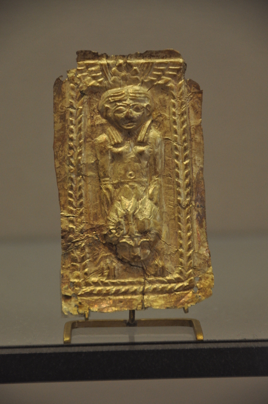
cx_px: 134
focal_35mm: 300
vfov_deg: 6.9
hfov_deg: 4.6
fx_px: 3362
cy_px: 202
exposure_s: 1/80
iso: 640
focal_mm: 200
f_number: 5.6
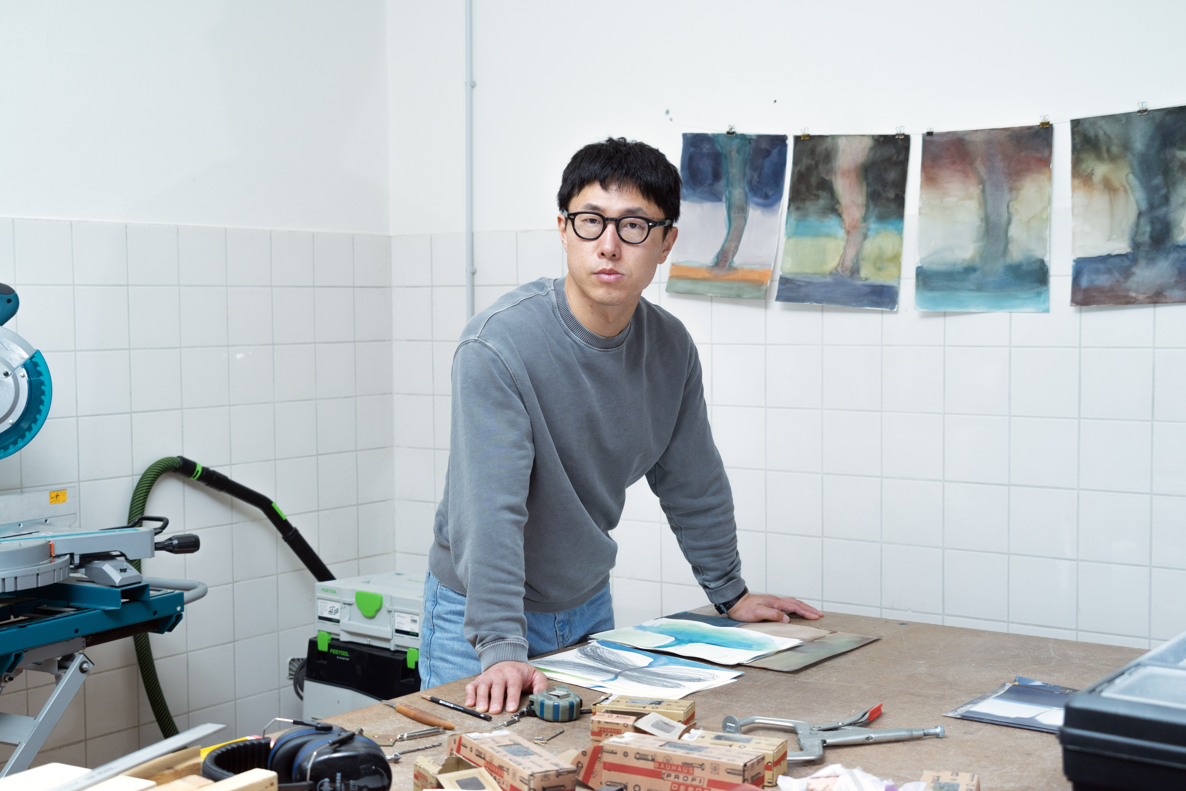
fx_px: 1516
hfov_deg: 42.7
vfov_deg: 29.3
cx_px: 593
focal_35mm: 46
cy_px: 396
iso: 500
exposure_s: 1/40
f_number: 5.6
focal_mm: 46
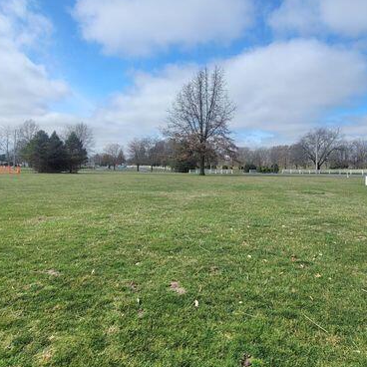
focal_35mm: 20
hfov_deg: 74.8
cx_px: 183
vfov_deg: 74.6
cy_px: 166
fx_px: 240
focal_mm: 2.2
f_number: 2.2
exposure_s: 1/3333
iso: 64
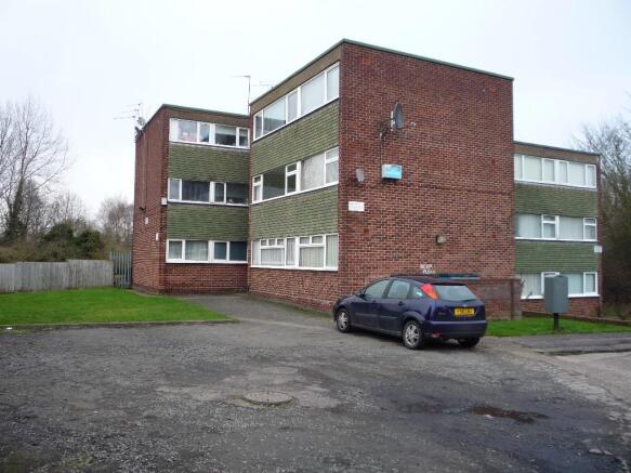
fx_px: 547
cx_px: 316
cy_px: 236
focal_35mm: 30
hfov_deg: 60.0
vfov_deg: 46.8
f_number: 3.3
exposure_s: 1/50
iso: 100
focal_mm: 5.2
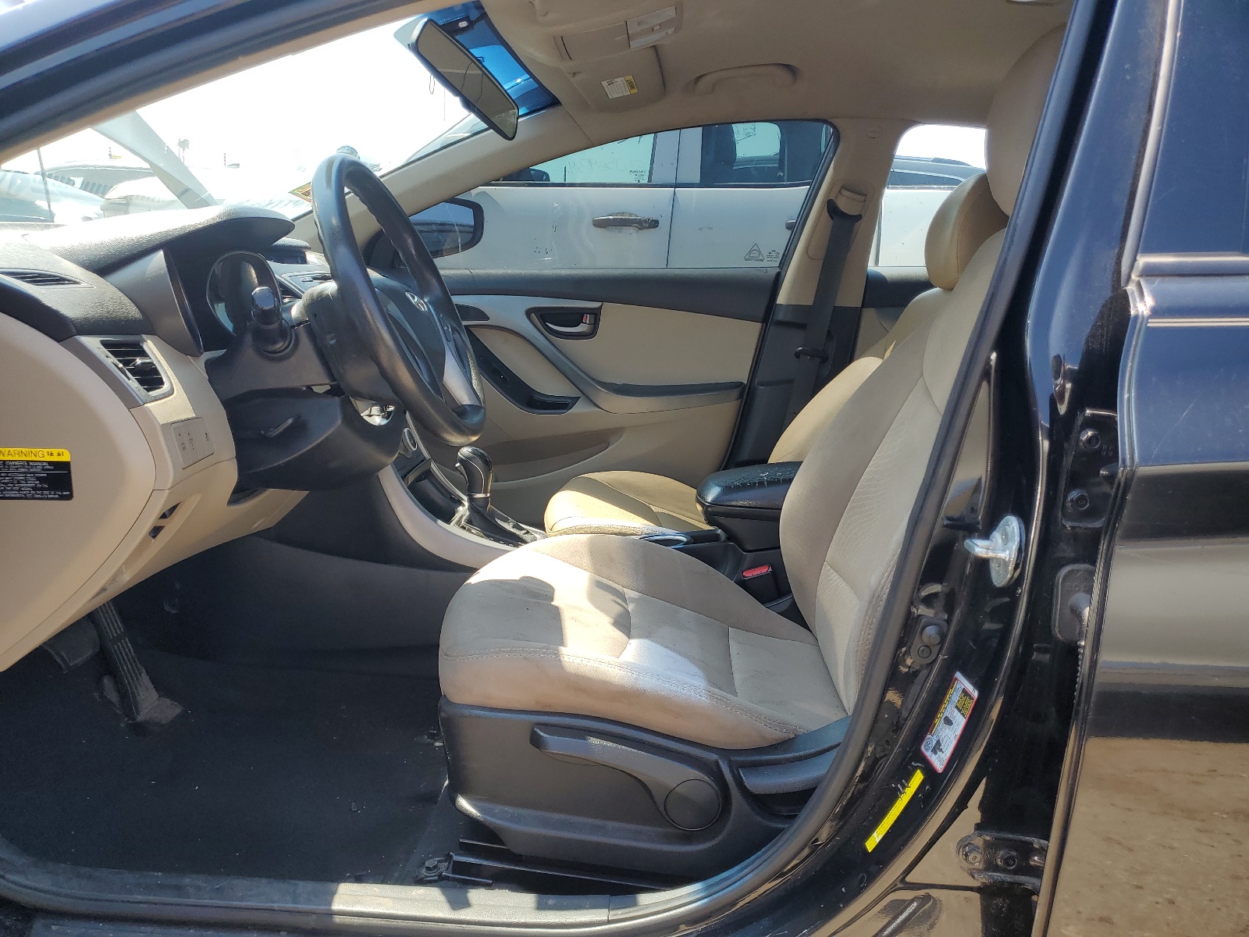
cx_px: 624
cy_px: 468
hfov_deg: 67.3
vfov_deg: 53.1
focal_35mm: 26
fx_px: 938
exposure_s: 1/588
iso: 50
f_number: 1.5
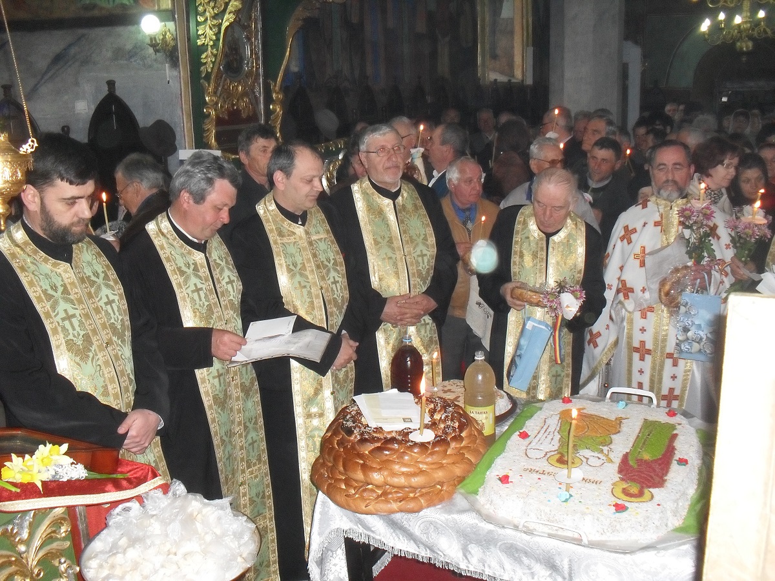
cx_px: 388
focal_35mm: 35
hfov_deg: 52.6
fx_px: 784
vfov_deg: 40.7
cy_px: 290
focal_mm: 6.3
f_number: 3.2
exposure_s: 1/45
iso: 320
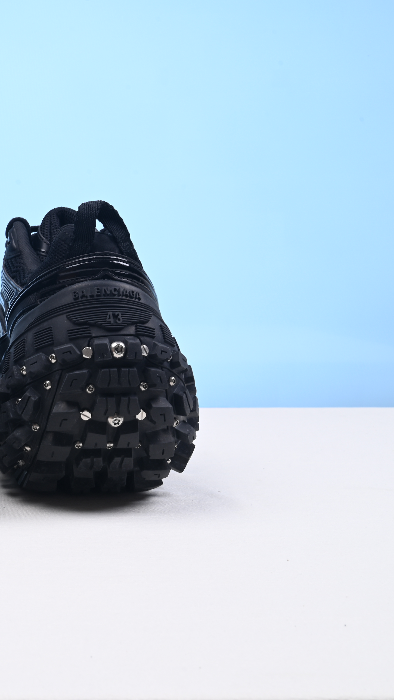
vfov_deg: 32.4
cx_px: -55
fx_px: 1207
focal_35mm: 65
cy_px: 347
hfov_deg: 17.8
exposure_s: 1/2
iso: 100
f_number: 16
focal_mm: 41
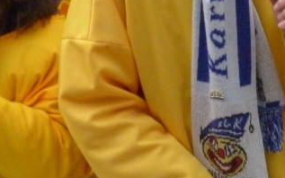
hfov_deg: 3.4
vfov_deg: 2.1
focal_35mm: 616
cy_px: -60
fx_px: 4784
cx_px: 236
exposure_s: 1/160
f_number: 3.9
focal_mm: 36.9
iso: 800
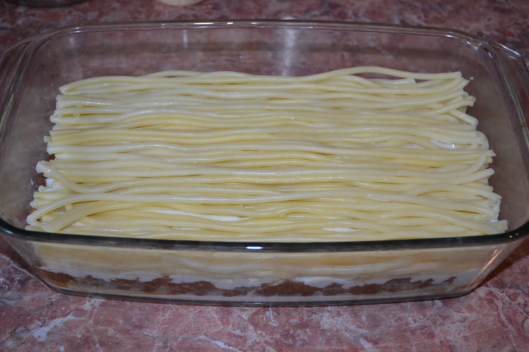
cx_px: 264
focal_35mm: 57
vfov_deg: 23.8
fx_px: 838
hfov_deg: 35.1
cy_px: 176
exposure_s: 1/60
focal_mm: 38
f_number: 4.2
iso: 400
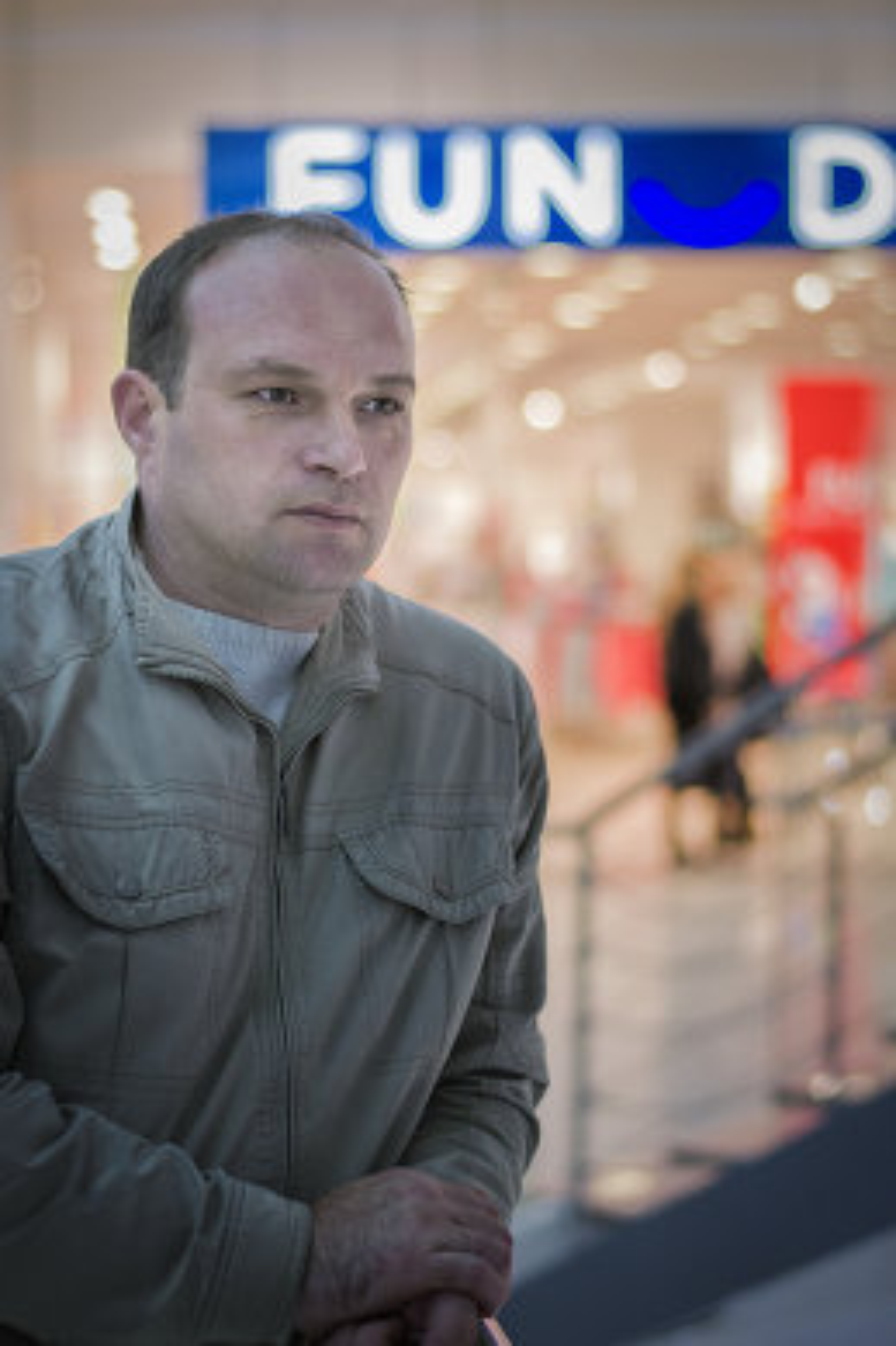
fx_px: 2802
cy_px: 673
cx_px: 448
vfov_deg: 27.0
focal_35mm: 75
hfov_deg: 18.2
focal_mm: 50
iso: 400
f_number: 2
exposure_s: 1/250
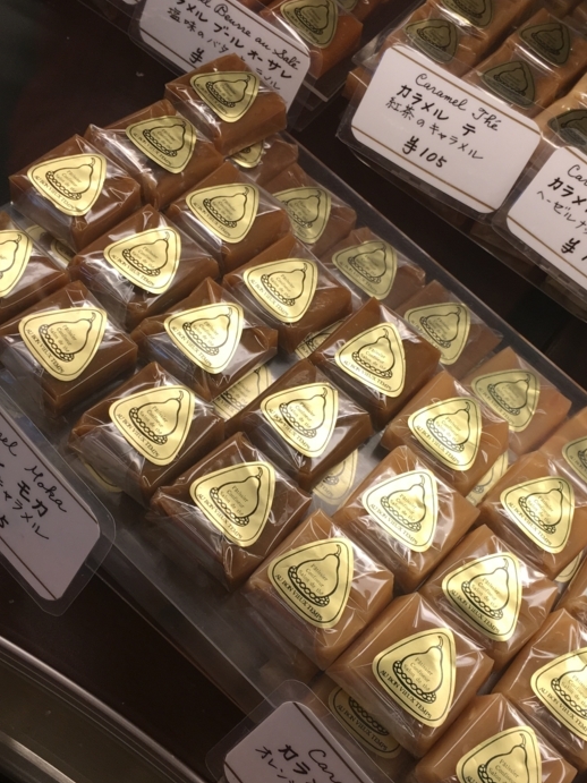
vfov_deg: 43.8
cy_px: 426
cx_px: 301
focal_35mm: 43
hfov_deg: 33.6
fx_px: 973
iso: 25
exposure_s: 1/120
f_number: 2.2
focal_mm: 4.15
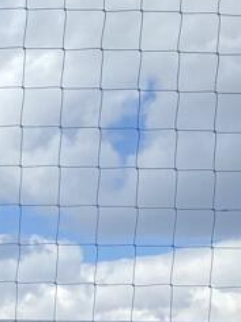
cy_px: 484
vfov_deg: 16.0
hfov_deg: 10.2
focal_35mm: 113
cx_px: -443
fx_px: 1049
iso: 32
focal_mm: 4.25
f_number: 1.8
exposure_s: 1/1170
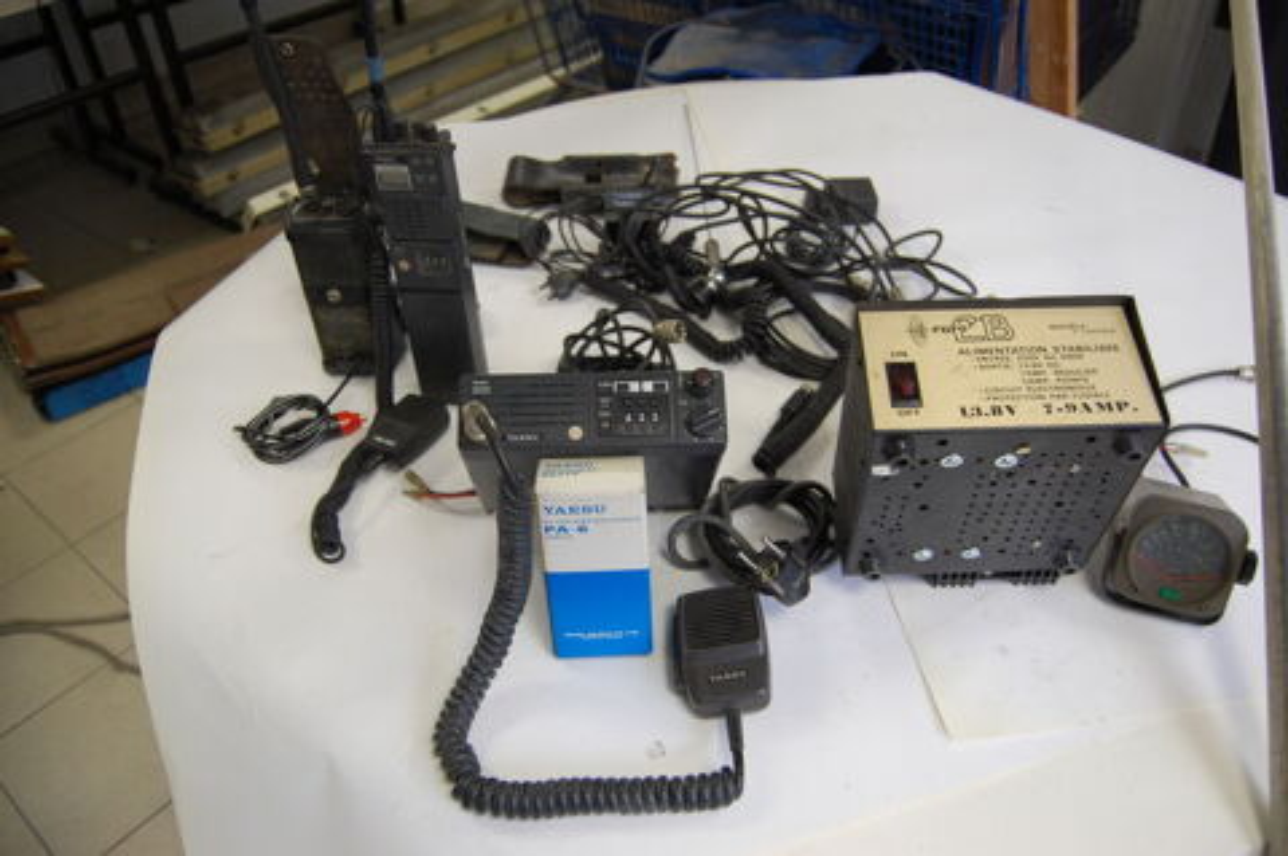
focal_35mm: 27
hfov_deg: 67.4
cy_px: 428
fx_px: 965
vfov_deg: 47.8
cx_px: 644
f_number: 4
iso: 400
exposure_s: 1/60
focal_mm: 18
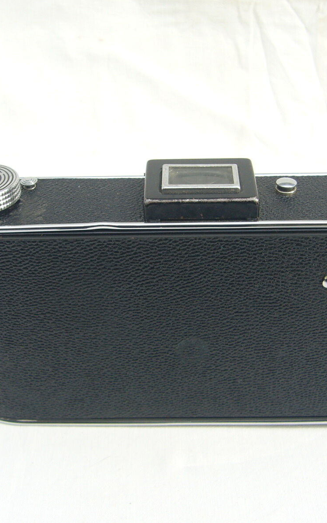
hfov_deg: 25.8
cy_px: 264
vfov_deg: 40.3
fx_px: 713
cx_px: 175
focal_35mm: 50
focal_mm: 5.8
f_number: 5.6
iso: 80
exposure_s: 1/160
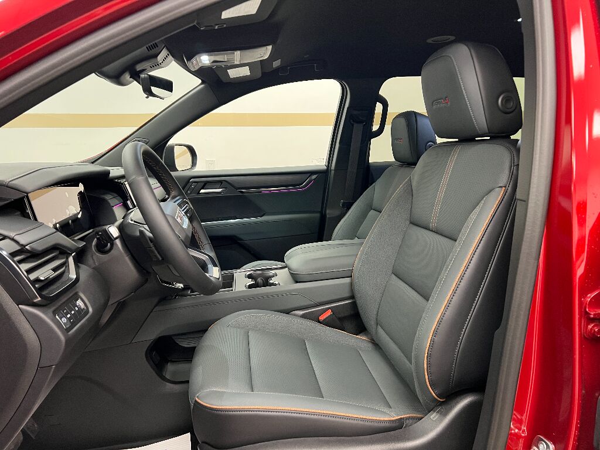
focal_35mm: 26
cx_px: 300
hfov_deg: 67.3
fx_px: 451
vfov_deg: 53.1
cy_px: 225
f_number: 1.5
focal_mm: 5.7
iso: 400
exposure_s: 1/60
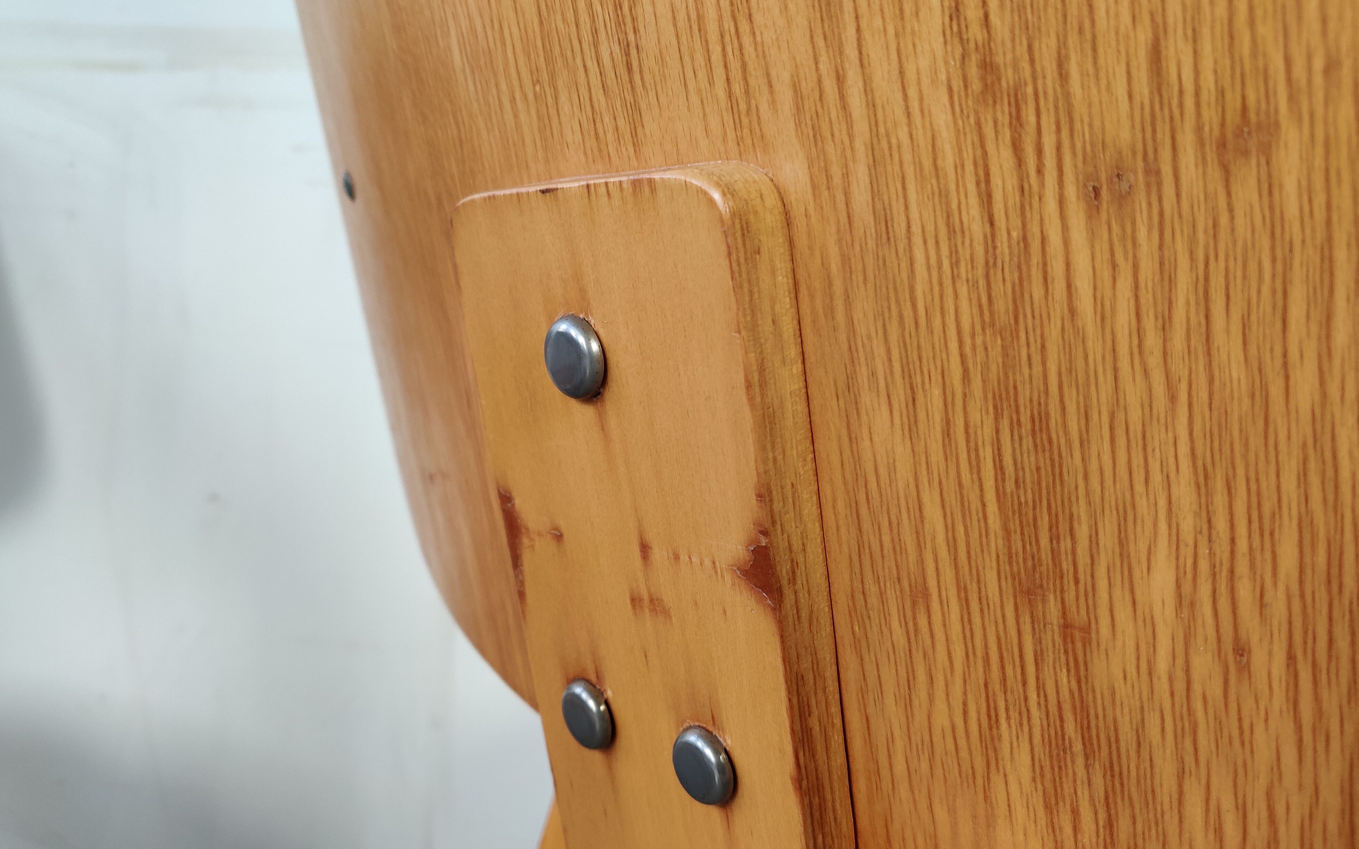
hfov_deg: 64.6
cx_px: 687
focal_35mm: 29
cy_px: 462
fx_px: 1074
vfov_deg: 43.1
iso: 200
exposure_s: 1/100
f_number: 1.65
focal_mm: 4.75
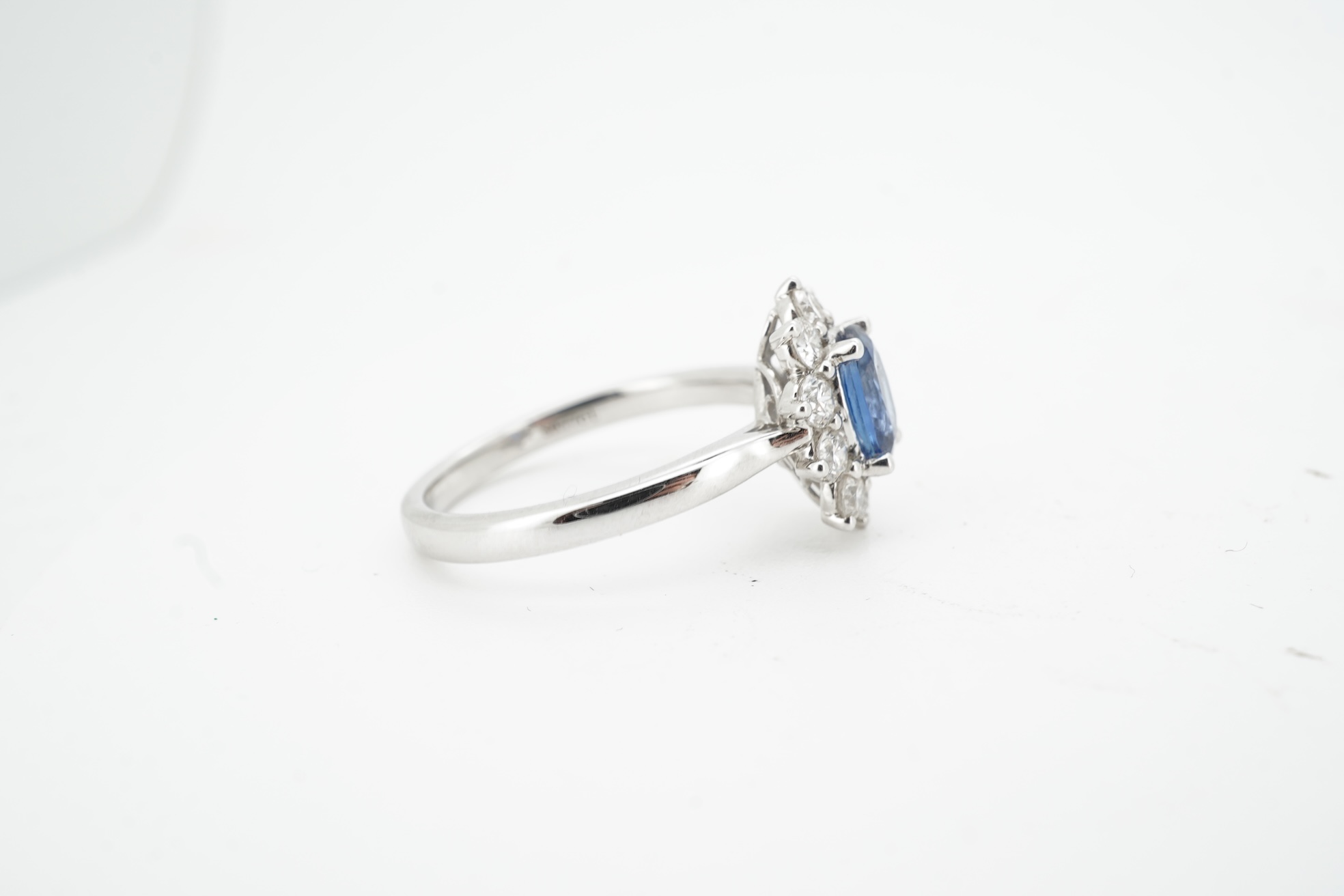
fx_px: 1680
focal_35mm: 45
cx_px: 672
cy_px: 448
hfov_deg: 43.6
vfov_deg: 29.9
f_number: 20
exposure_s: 1/60
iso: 125
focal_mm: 30
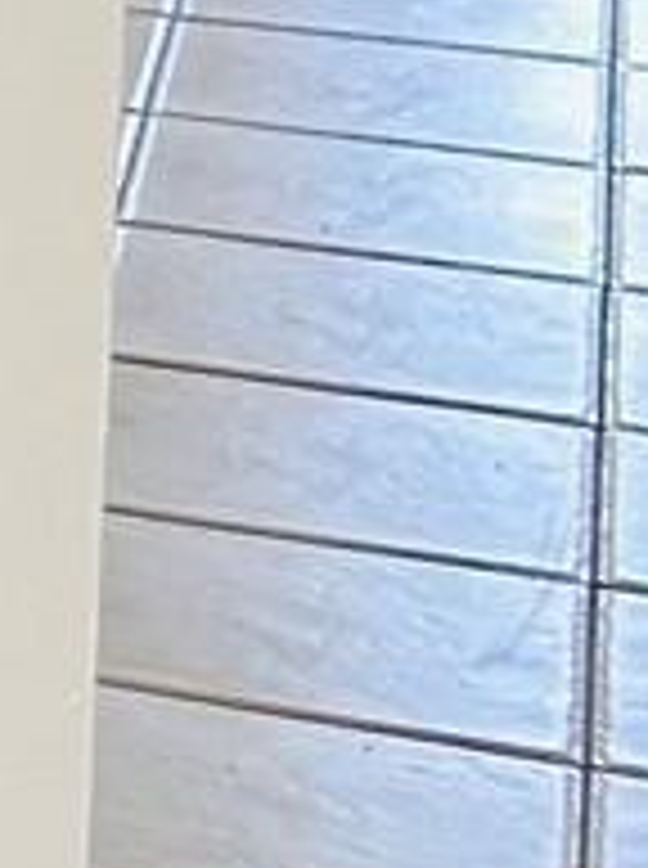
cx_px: -2817
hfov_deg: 5.1
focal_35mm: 216
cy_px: -684
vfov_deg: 8.8
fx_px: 5409
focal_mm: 5.7
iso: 125
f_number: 1.5
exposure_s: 1/60
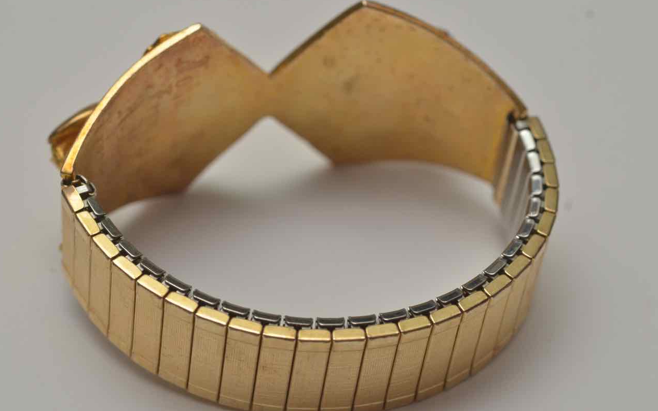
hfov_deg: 26.8
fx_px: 1381
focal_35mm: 77
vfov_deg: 16.9
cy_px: 212
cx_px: 327
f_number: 4
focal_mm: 50
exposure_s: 1/160
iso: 800
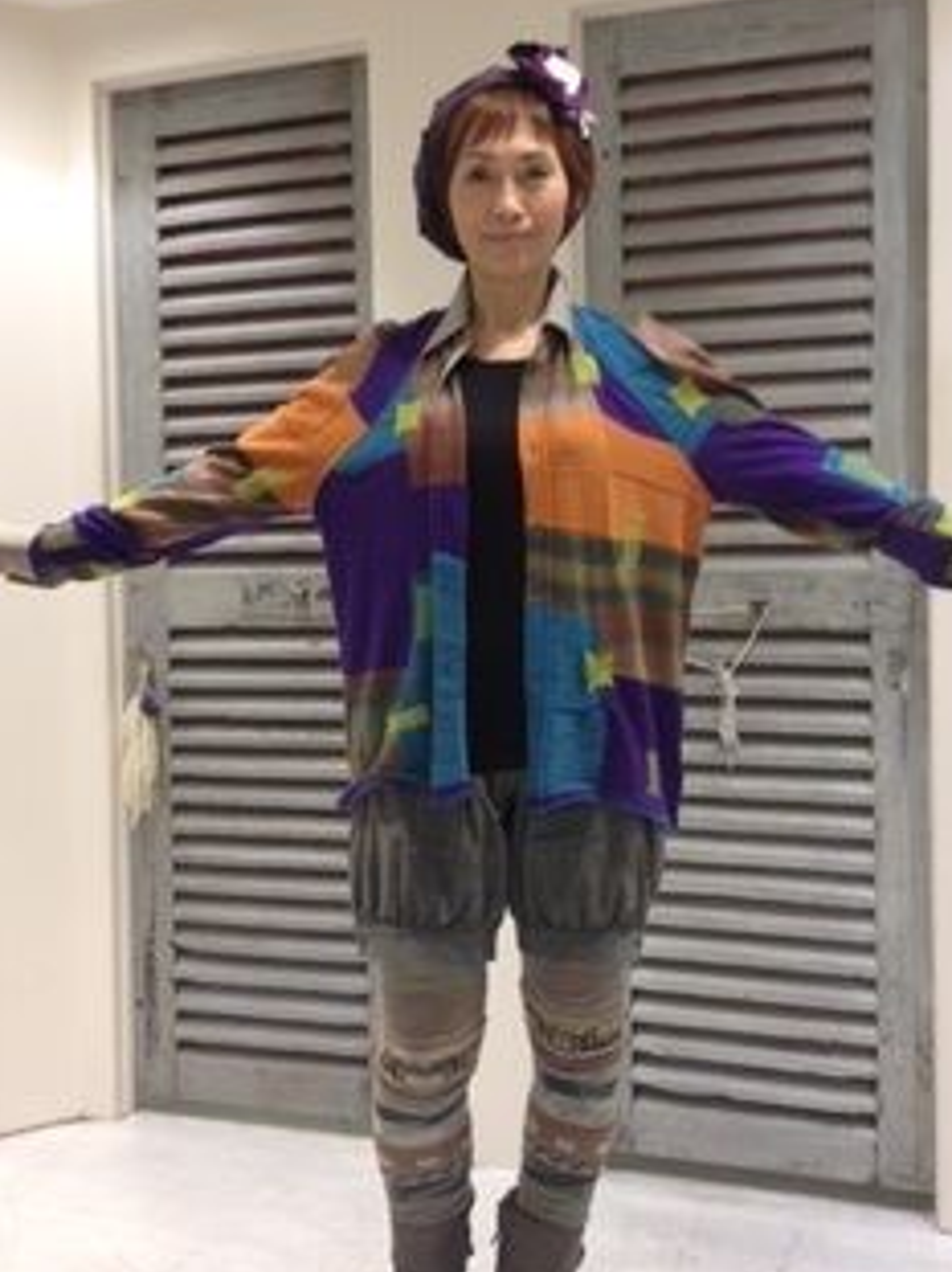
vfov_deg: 42.1
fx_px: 1651
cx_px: 539
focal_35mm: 45
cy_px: 634
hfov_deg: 32.1
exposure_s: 1/20
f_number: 2.4
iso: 64
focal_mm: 4.28
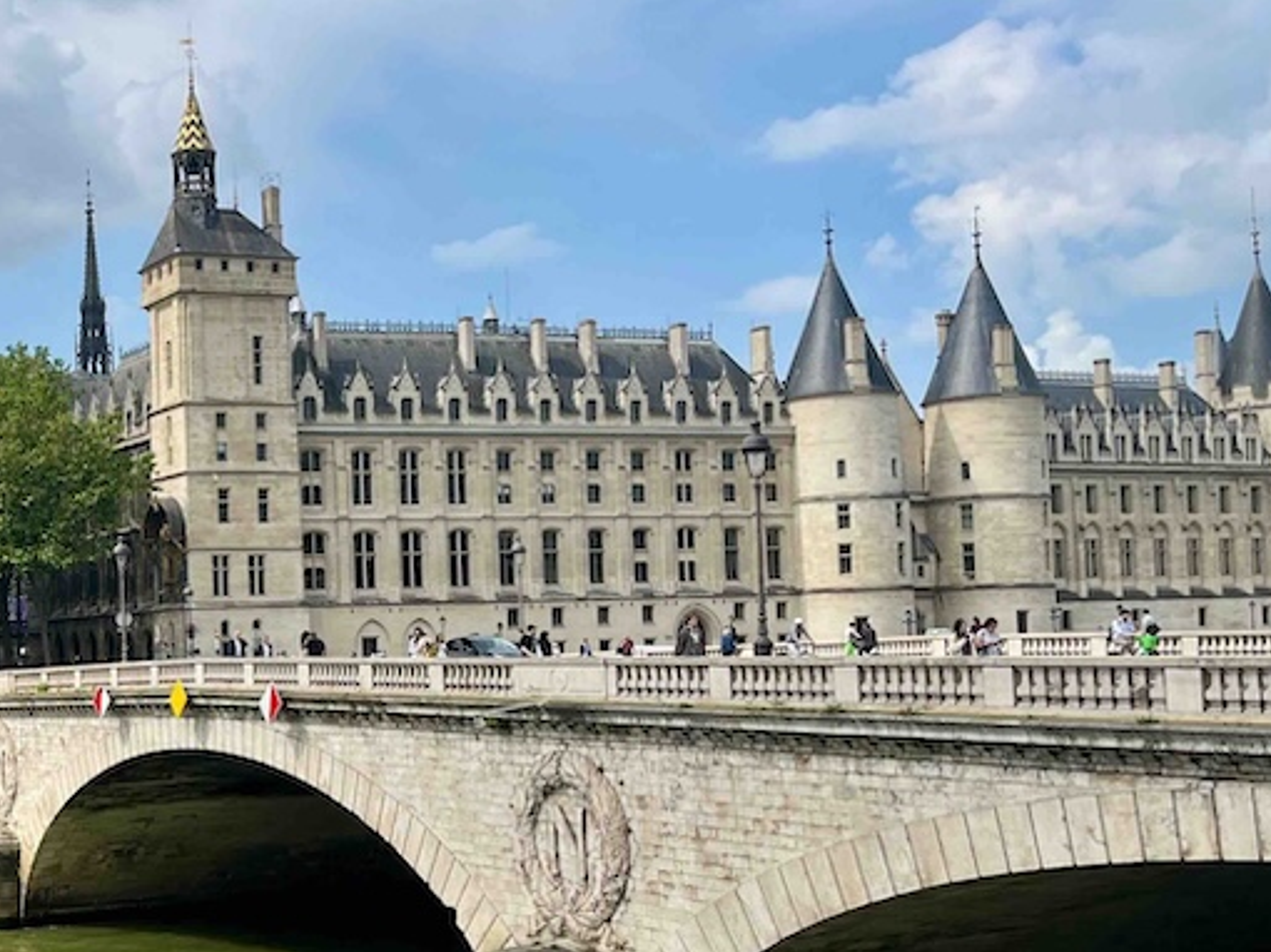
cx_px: 67
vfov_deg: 28.4
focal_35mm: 51
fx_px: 1872
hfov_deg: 34.8
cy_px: 613
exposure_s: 1/3413
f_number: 1.6
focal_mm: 5.1
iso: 50
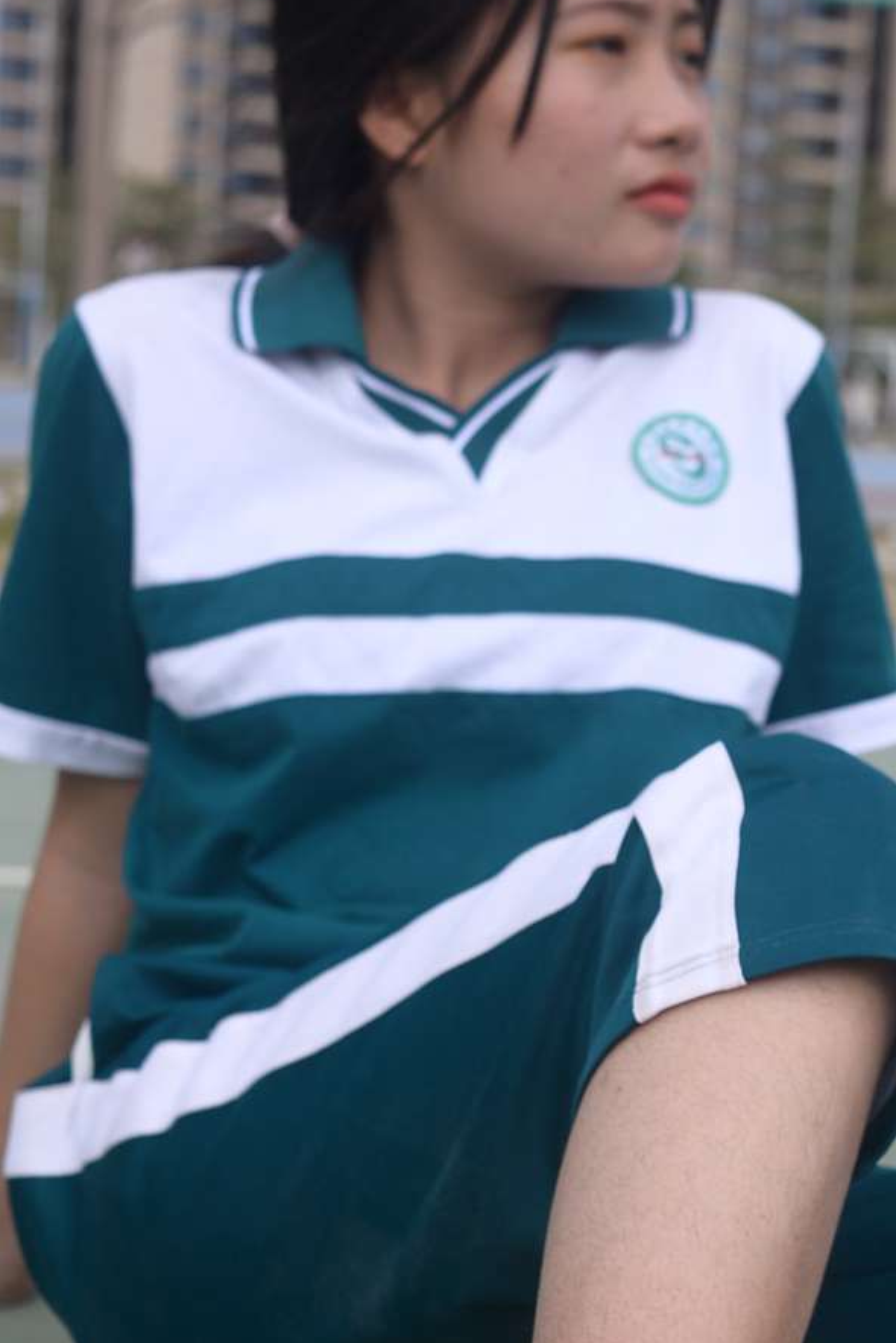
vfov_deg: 22.8
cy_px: 856
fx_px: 3320
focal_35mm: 89
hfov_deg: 15.1
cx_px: 894
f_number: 5.6
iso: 160
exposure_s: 1/1000
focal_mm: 35
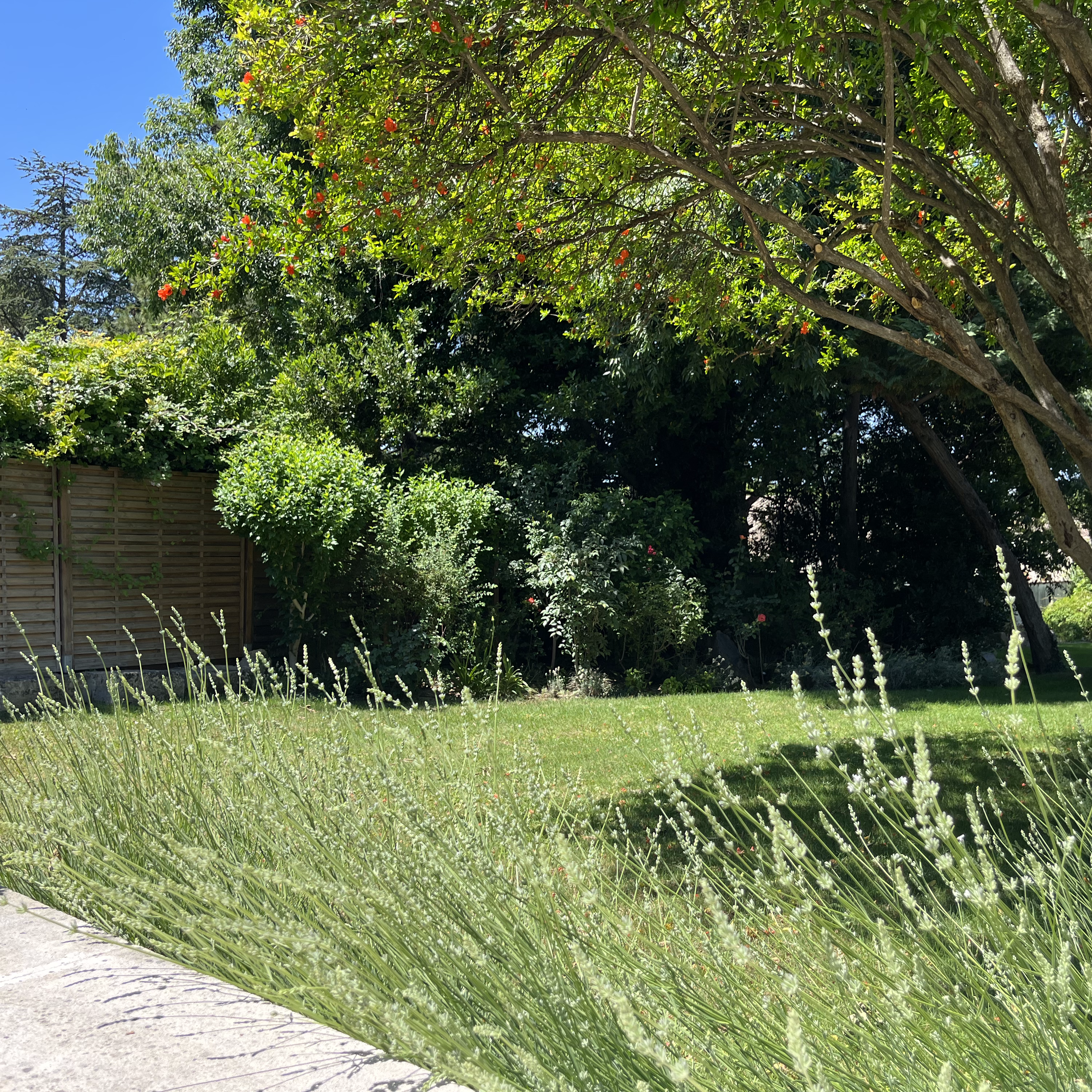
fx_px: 1106
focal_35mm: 31
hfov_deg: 52.5
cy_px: 543
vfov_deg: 52.5
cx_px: 578
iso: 50
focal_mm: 5.1
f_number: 1.6
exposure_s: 1/951
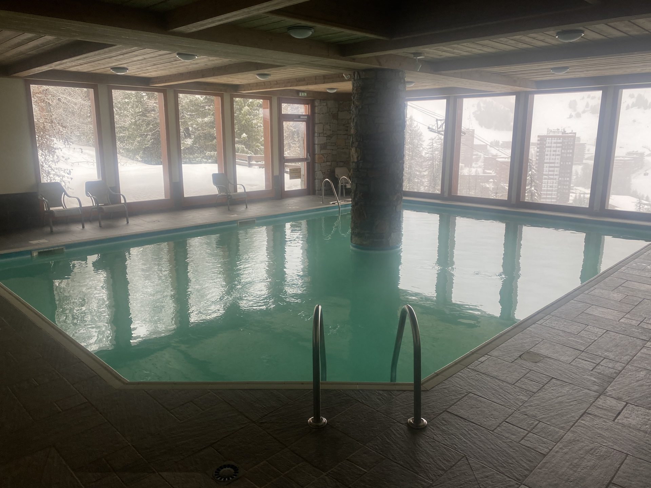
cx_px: 326
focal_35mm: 26
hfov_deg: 67.3
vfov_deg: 53.1
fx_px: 489
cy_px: 244
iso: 40
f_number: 1.8
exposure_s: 1/122
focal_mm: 4.25
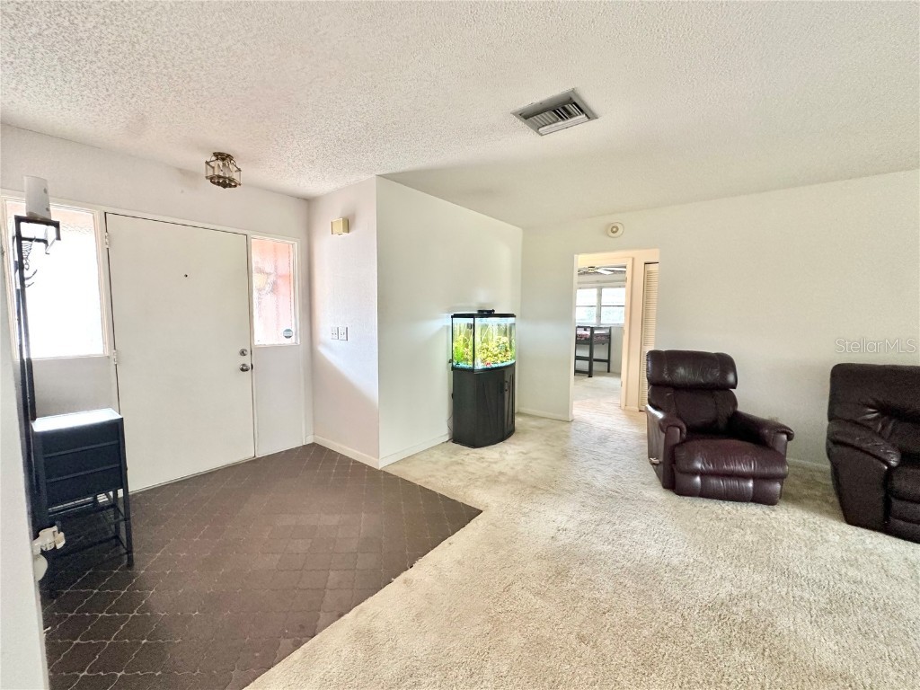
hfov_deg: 102.1
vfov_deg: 85.7
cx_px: 460
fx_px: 372
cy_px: 345
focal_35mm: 14
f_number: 2.2
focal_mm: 2.22
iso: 400
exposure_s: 1/60
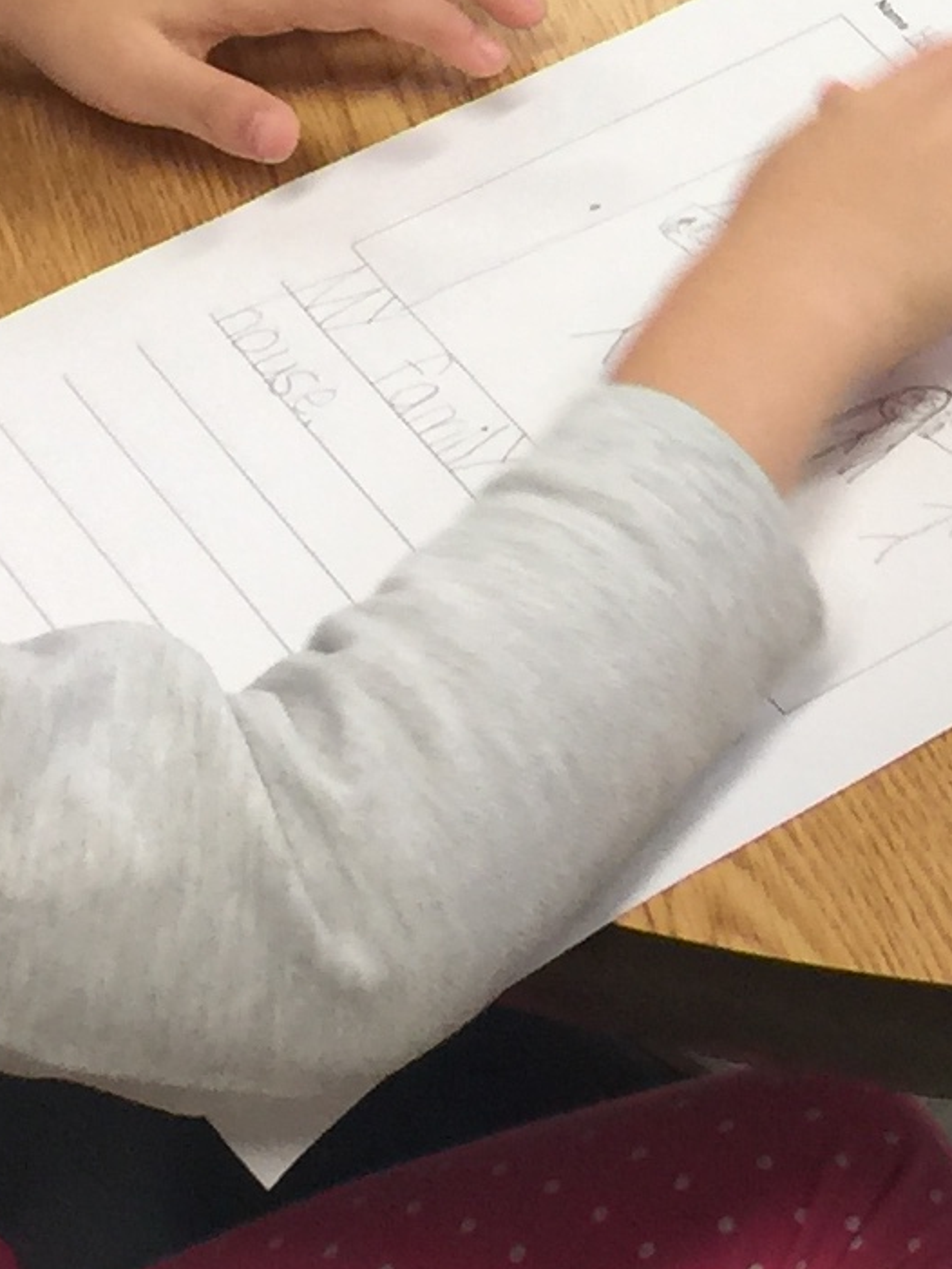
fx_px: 4949
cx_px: 1352
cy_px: -47
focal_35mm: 135
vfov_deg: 14.3
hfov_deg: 10.7
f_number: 2.2
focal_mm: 4.15
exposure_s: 1/15
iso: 32
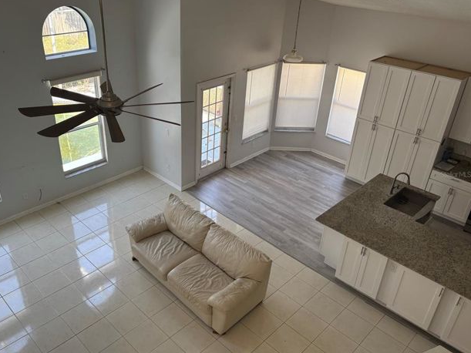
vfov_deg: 46.8
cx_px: 201
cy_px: 174
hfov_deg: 59.7
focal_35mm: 30
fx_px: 408
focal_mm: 5.96
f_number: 1.6
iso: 80
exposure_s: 1/121
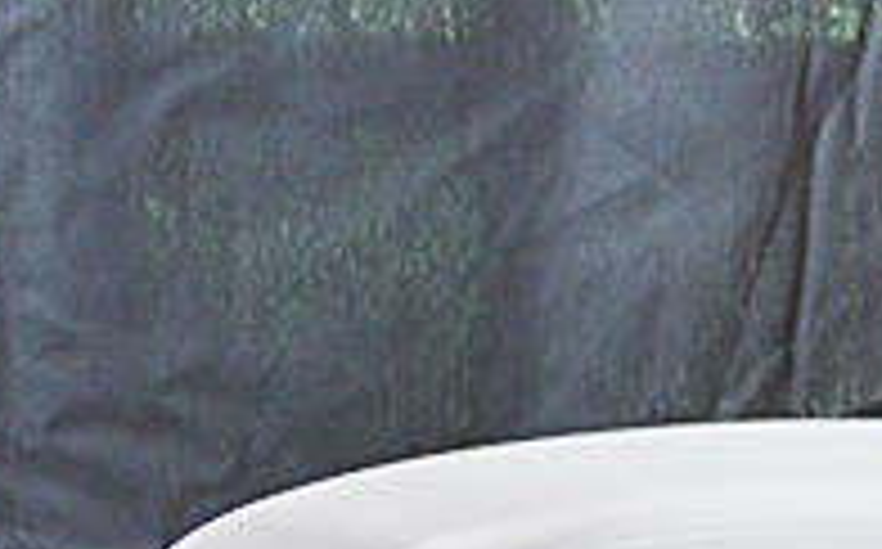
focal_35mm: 120
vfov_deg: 10.9
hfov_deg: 15.8
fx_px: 2881
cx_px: 1364
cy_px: 430
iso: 400
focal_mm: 22
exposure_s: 1/25
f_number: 4
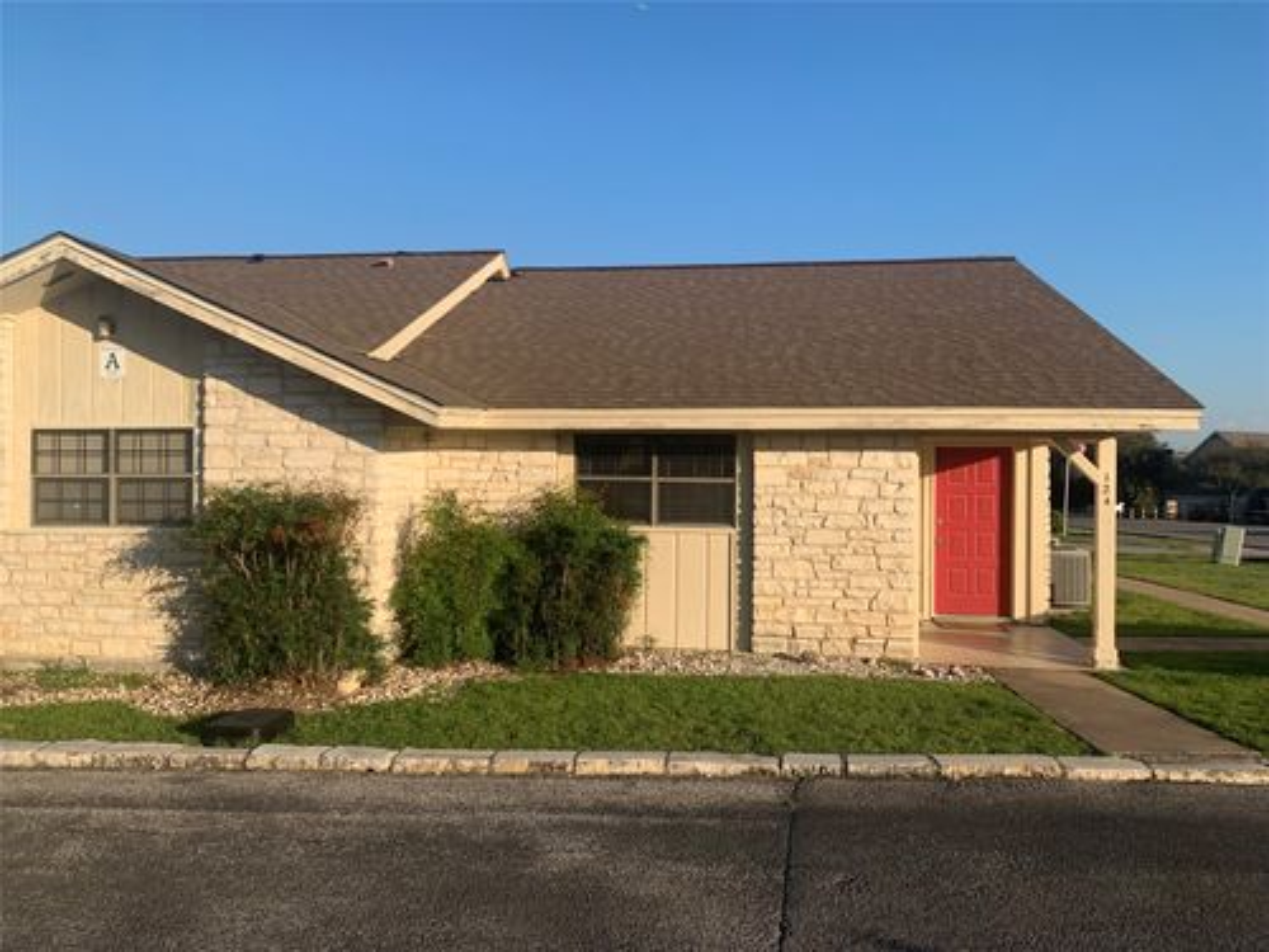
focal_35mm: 26
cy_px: 476
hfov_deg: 67.3
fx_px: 953
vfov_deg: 53.1
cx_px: 634
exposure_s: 1/1812
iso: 25
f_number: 1.8
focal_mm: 4.25
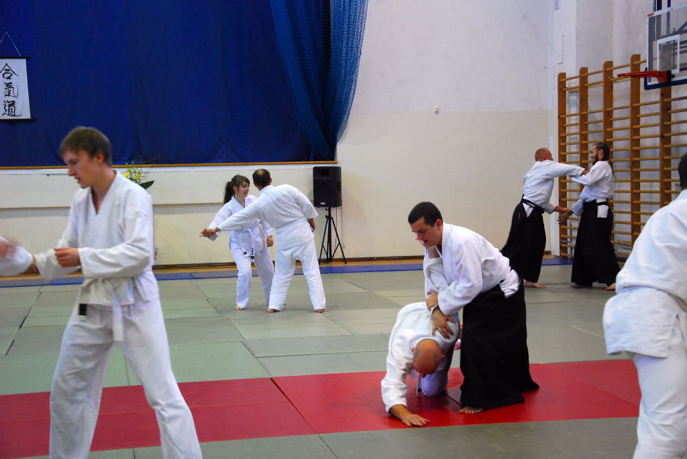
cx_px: 344
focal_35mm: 63
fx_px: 1203
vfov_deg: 21.6
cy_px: 230
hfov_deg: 31.9
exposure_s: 1/60
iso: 800
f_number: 4.8
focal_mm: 42
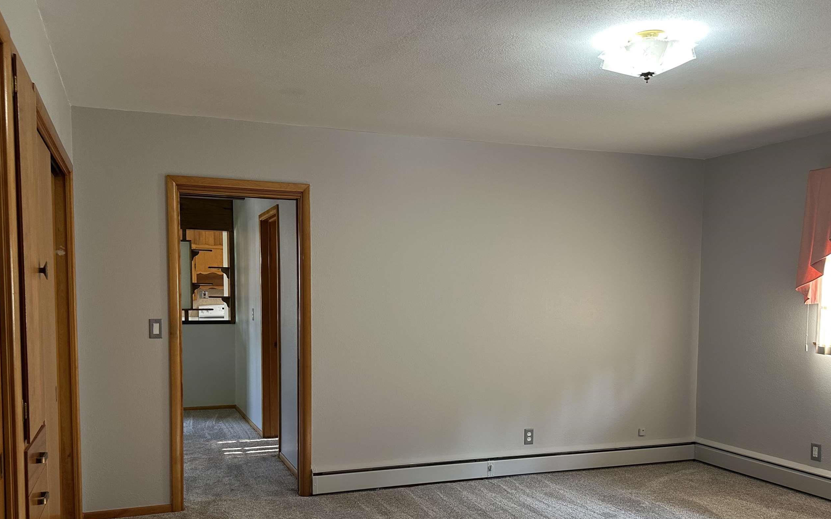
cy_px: 348
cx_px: 408
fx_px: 702
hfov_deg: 61.2
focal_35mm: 31
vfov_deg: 40.1
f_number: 1.78
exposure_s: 1/60
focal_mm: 6.86
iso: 125
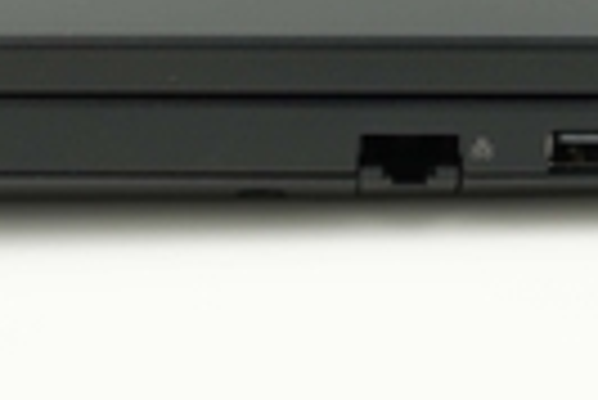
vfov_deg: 7.0
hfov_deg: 10.9
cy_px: -445
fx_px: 3143
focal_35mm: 189
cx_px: 391
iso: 100
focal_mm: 28
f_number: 2.8
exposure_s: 1/60
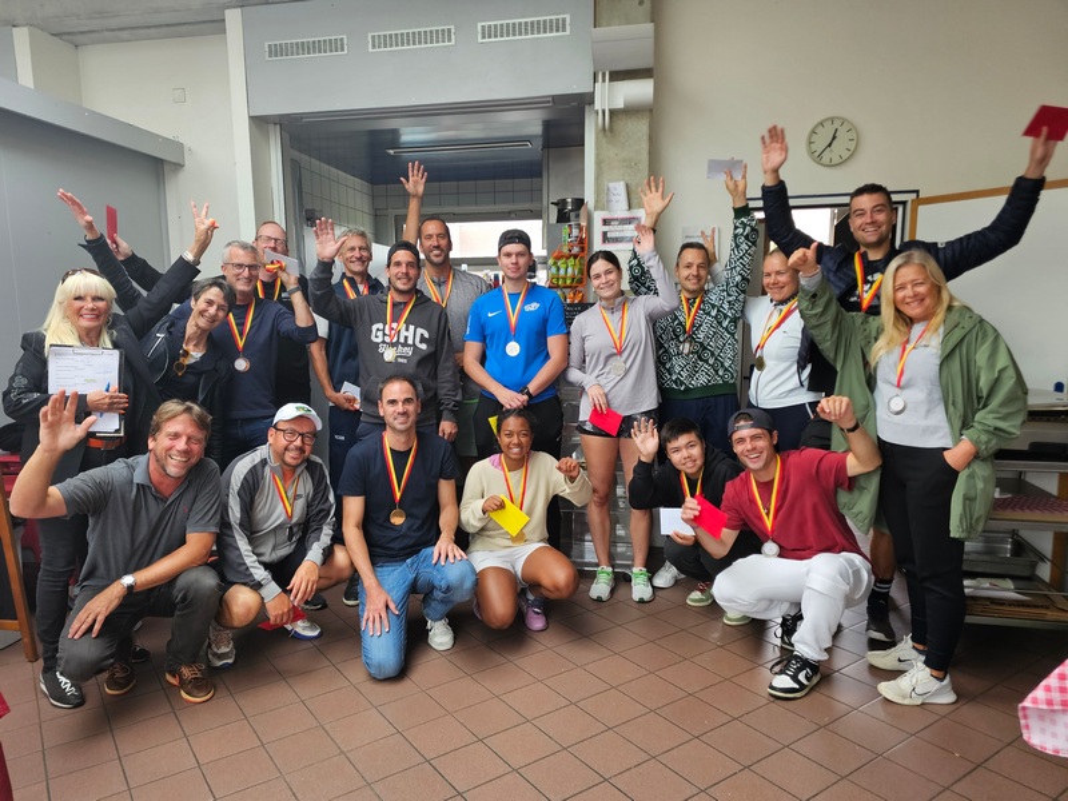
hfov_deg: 73.9
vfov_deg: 58.9
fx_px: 710
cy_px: 400
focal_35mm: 23
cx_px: 534
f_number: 1.7
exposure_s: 1/100
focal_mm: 6.3
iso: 32
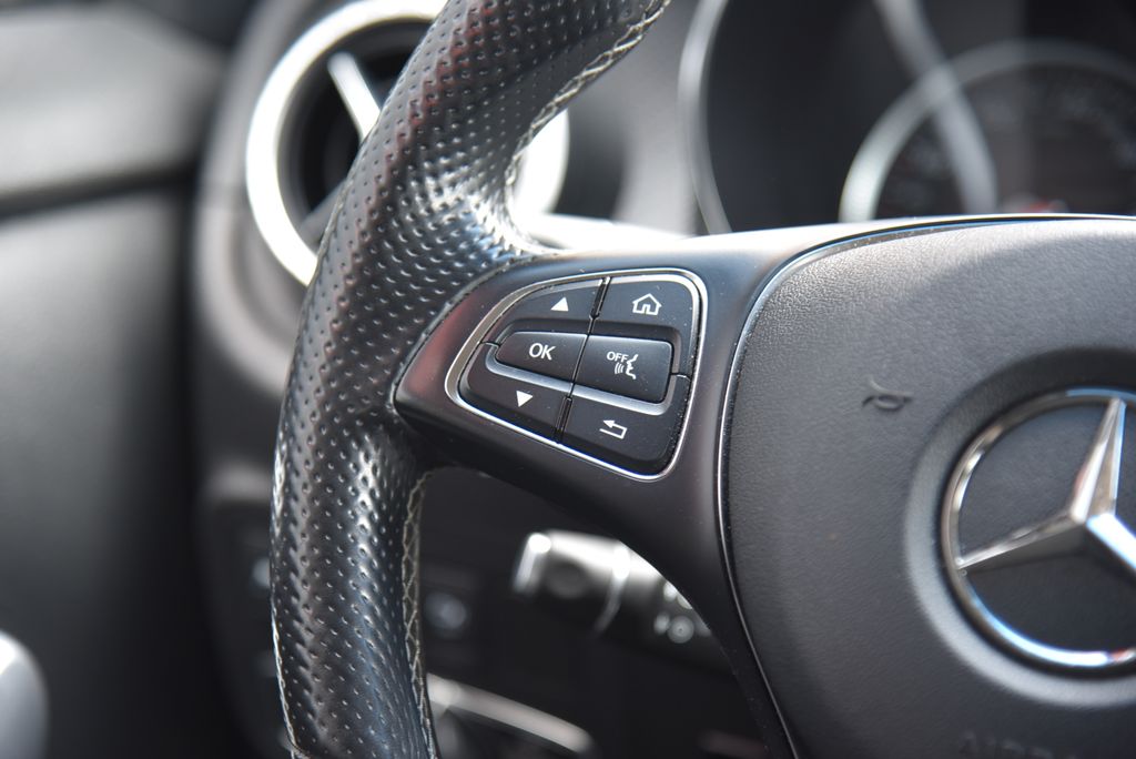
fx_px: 3789
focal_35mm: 120
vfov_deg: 11.4
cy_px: 380
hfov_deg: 17.1
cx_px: 568
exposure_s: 1/30
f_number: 4
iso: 500
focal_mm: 120
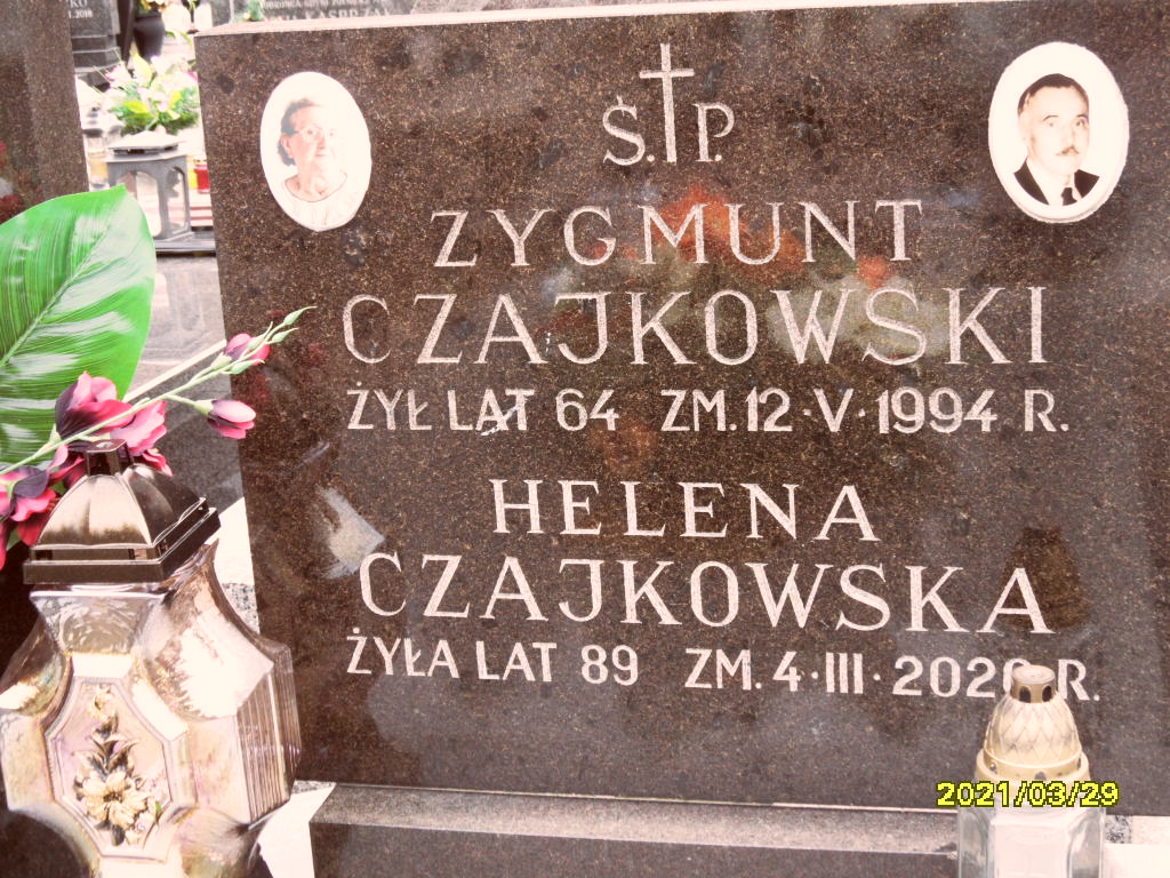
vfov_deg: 24.4
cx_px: 585
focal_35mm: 60
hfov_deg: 32.2
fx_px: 2028
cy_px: 439
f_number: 4
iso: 100
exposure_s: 1/45
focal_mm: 10.3
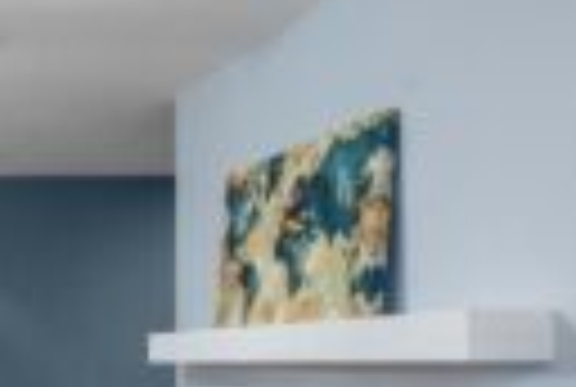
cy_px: 385
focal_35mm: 53
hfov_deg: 28.6
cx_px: -220
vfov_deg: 24.5
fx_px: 850
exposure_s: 1/3
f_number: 7.1
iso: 1000
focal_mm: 17
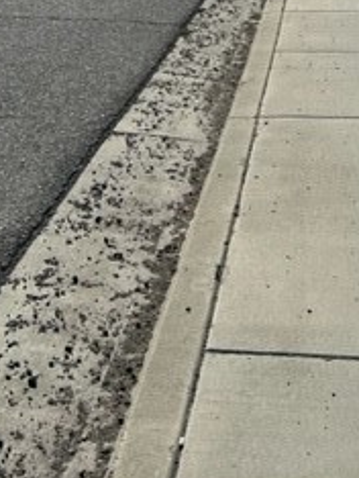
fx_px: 980
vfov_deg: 23.9
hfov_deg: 20.8
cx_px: 169
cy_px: -153
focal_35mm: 71
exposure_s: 1/11364
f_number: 1.5
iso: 50
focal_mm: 5.7
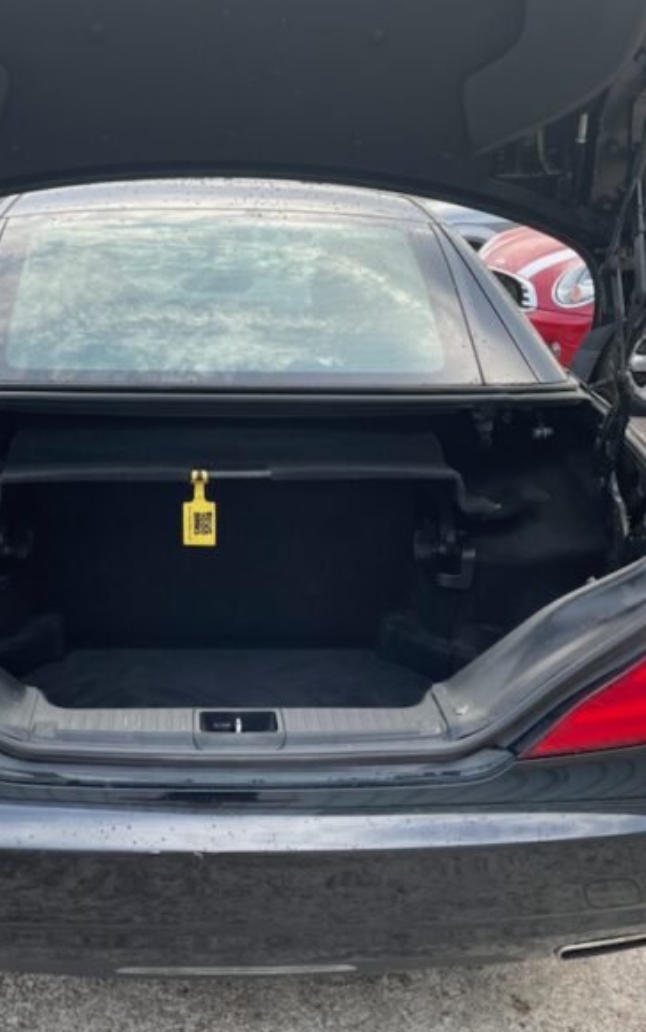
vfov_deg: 51.5
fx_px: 1069
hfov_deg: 33.3
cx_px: 219
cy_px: 523
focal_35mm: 38
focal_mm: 4.2
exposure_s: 1/375
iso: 50
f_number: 1.6
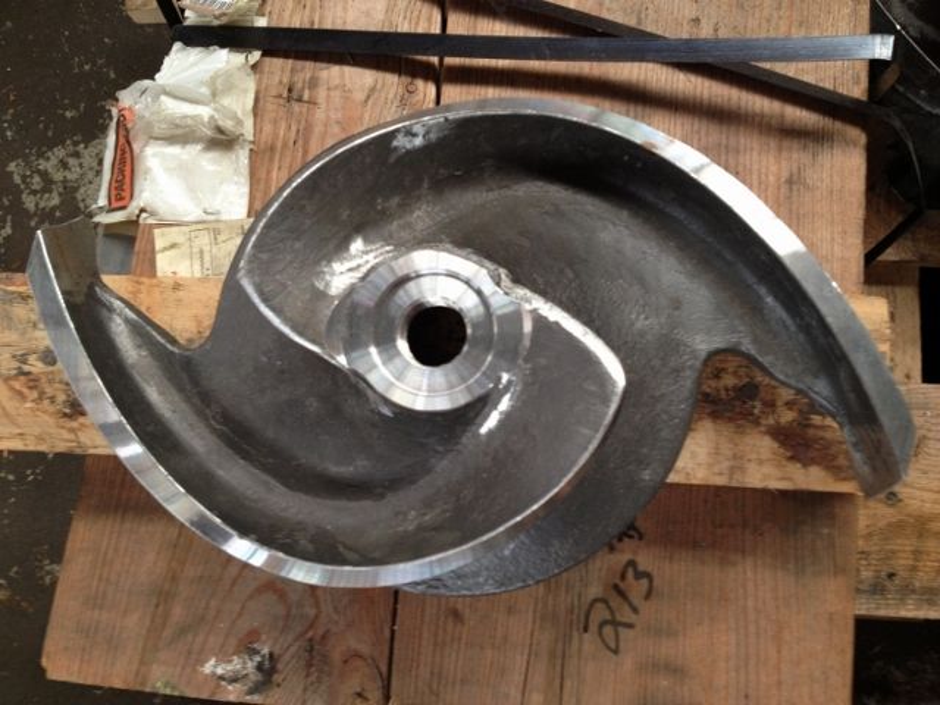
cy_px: 352
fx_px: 950
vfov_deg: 40.7
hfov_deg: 52.6
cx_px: 470
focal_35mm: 35
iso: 64
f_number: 2.4
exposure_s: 1/20
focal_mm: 4.28
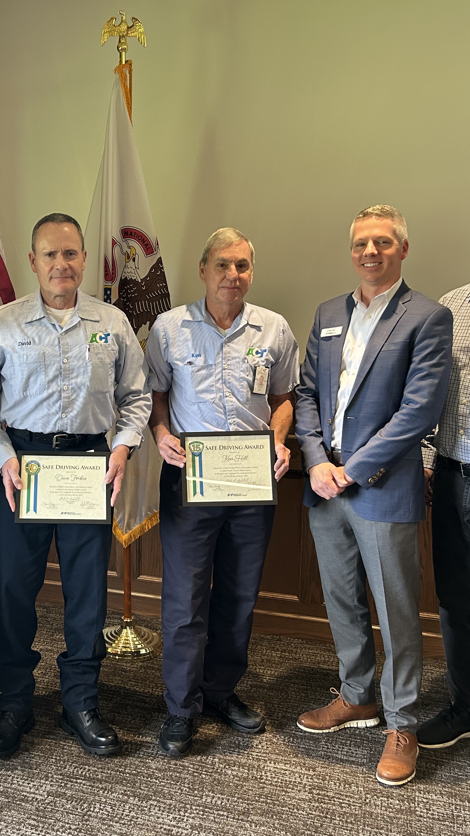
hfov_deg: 30.4
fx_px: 842
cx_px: 87
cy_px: 419
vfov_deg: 52.8
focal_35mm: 38
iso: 200
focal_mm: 5.7
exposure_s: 1/60
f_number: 1.5
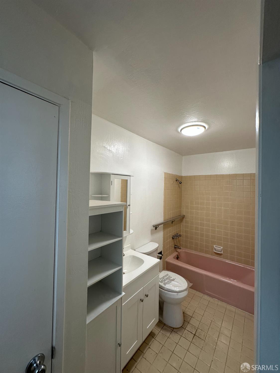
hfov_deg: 85.7
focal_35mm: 14
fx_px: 151
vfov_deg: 102.1
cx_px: 140
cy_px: 186
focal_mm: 2.22
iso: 160
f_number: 2.2
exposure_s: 1/120
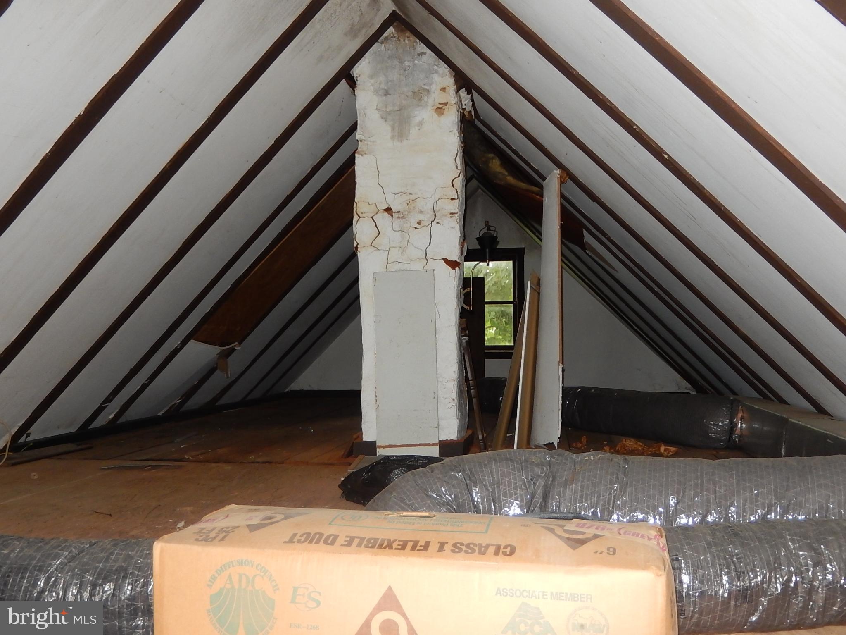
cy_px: 318
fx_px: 782
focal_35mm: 32
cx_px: 423
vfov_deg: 44.2
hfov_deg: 56.8
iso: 360
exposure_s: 1/30
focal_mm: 5.7
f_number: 3.8
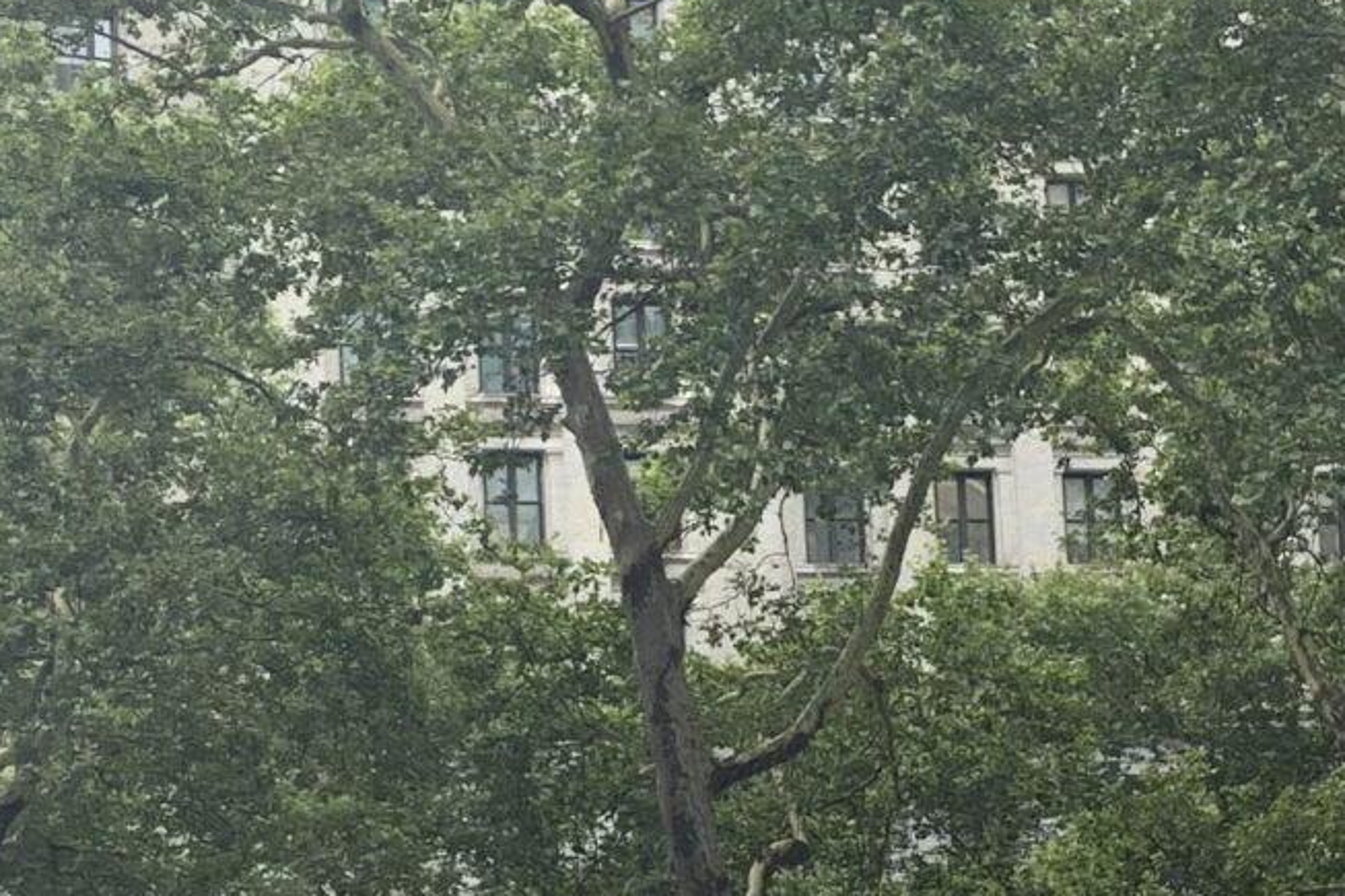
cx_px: 950
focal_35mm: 106
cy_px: 764
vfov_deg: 12.8
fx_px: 3959
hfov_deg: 19.2
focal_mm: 4.25
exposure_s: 1/520
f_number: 1.8
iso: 25
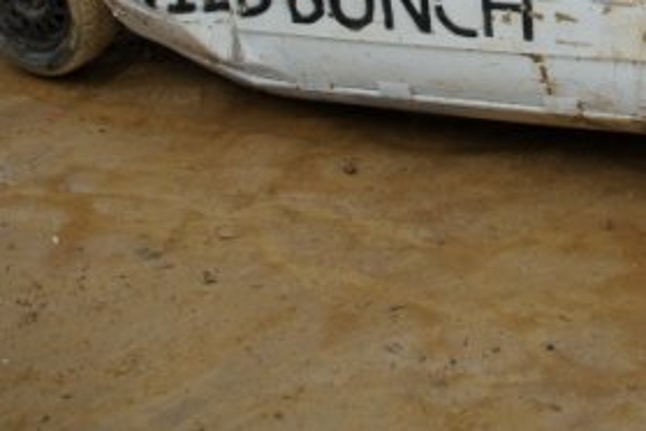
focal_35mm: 62
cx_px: 482
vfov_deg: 20.7
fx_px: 1112
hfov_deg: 31.8
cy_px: -56
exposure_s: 1/500
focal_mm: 18
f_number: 3.5
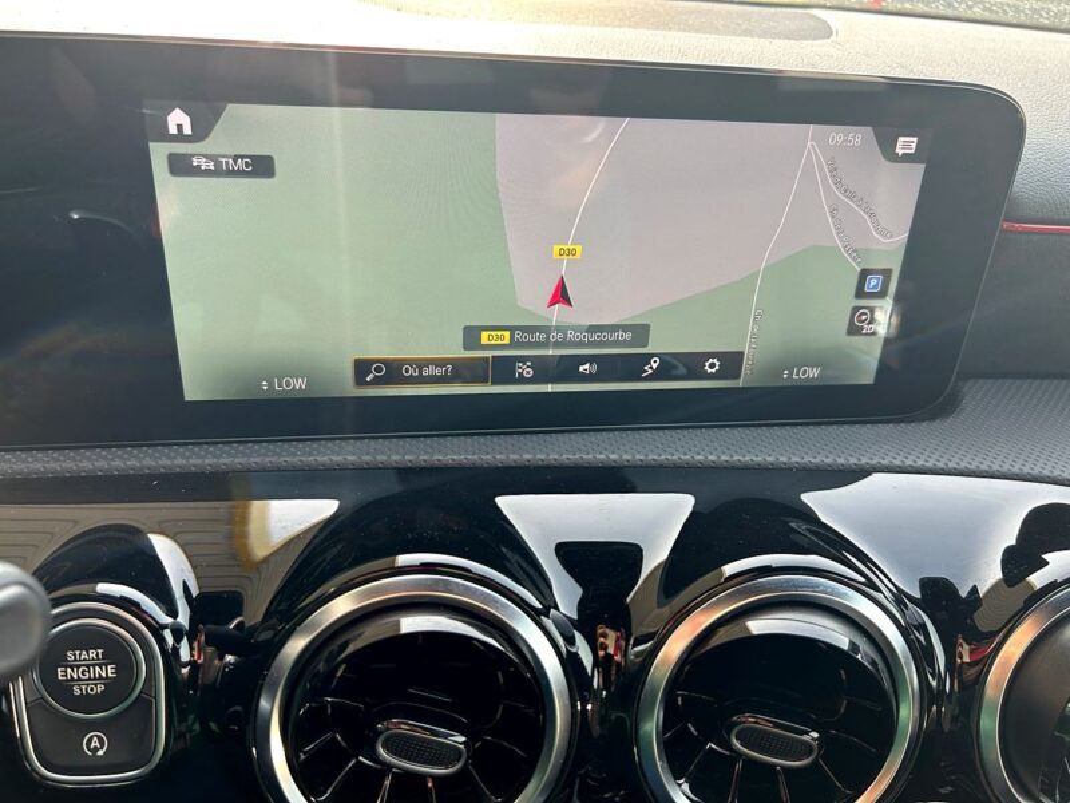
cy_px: 402
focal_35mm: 26
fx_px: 804
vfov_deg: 53.1
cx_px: 535
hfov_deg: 67.3
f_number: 1.5
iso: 50
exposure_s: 1/178
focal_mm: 5.7
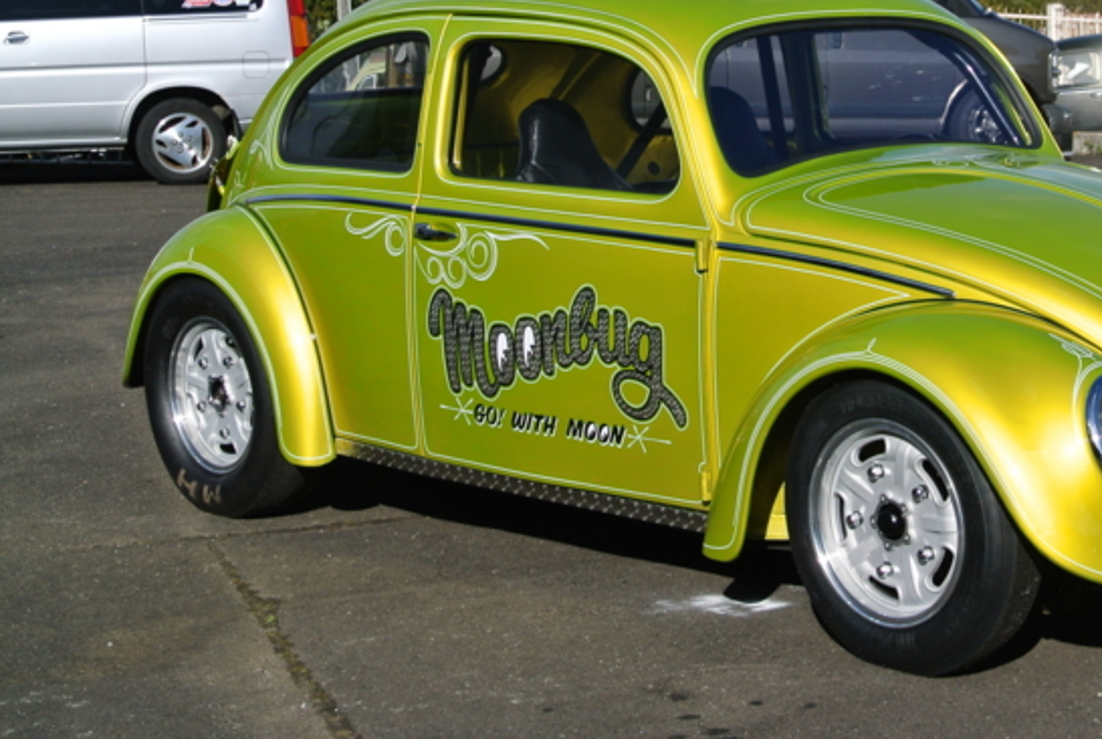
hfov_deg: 24.5
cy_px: 341
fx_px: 2514
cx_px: 799
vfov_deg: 16.7
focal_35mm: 82
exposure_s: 1/1000
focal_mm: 21.1
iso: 100
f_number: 5
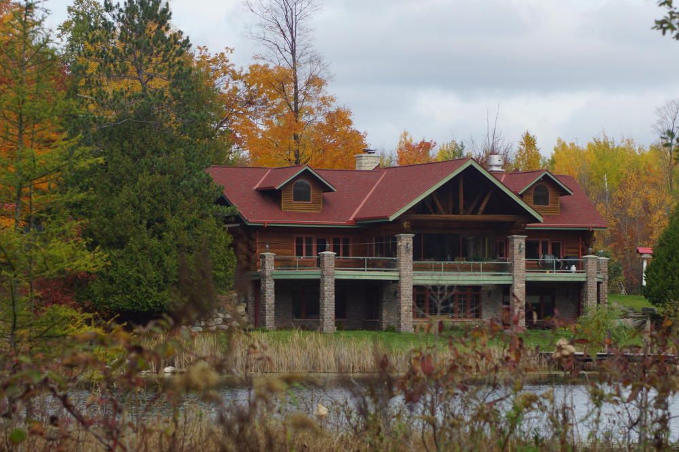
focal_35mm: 131
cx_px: 393
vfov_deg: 10.5
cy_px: 225
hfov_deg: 15.7
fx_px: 2461
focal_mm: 75
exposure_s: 1/160
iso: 100
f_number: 8
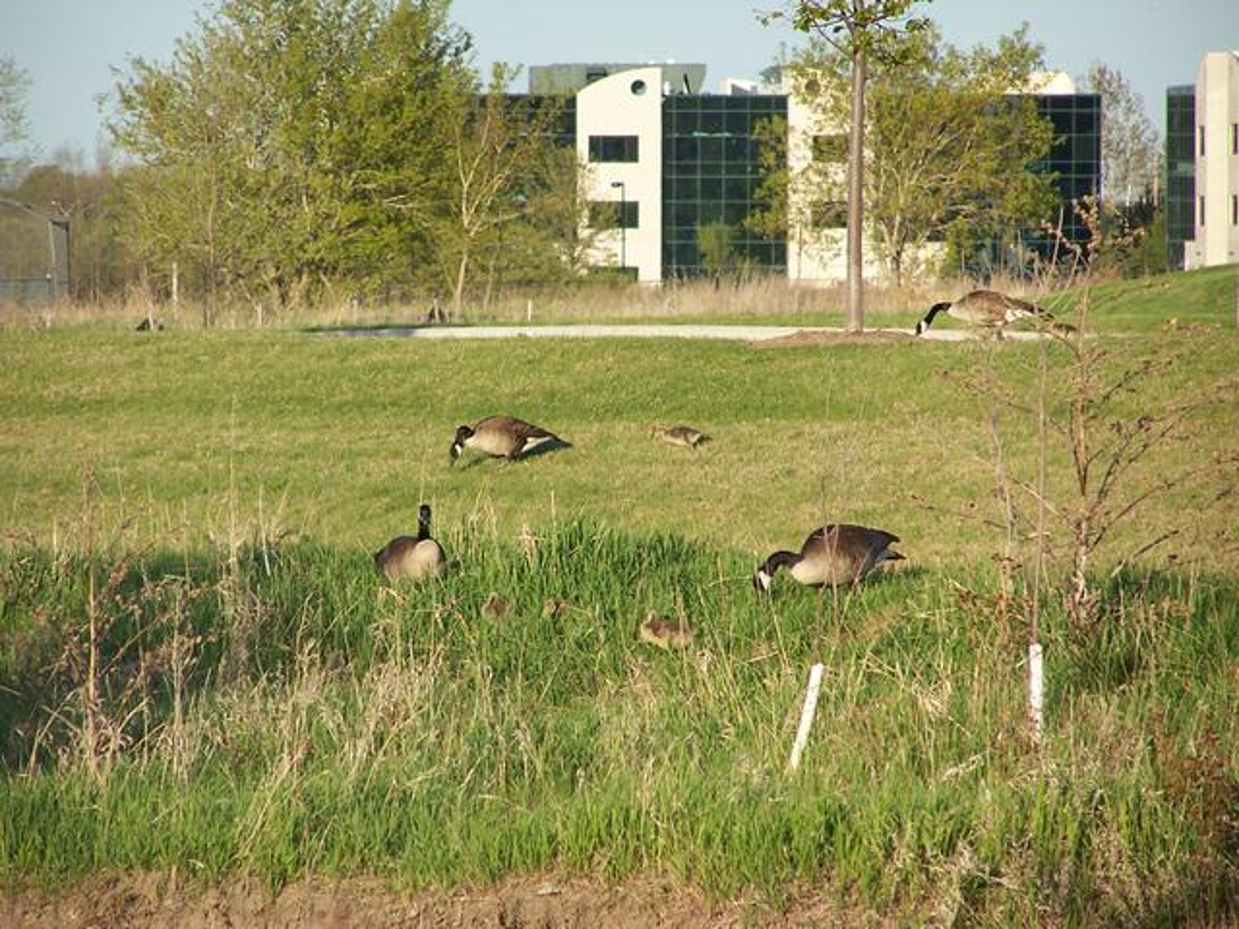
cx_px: 620
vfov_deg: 3.9
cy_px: 464
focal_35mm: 380
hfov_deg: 5.2
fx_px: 13601
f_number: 3.7
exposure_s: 1/500
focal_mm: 63
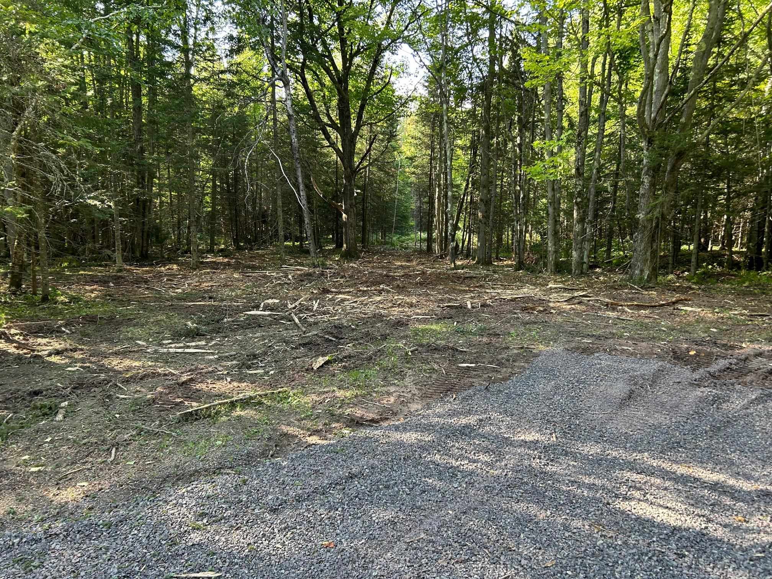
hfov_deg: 67.3
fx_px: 580
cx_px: 386
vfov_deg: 53.1
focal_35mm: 26
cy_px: 290
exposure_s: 1/154
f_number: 1.5
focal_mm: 5.7
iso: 64
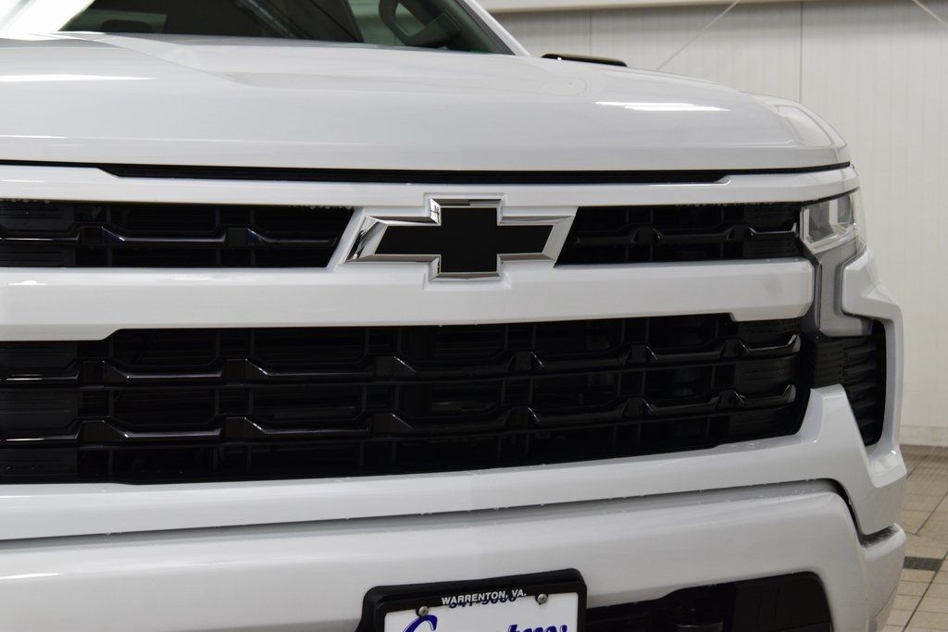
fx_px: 1896
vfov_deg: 18.9
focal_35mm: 72
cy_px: 316
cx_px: 474
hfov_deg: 28.1
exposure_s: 1/60
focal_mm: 48
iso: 1600
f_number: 7.1
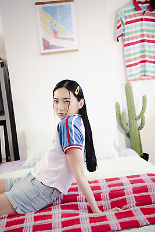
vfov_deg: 28.8
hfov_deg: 19.5
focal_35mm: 70
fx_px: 452
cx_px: 78
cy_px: 116
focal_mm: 70
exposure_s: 1/100
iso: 400
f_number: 2.8
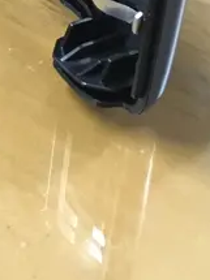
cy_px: -109
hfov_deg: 10.0
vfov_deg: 13.6
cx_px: -201
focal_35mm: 138
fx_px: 1117
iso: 200
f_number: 2.2
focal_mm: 4.15
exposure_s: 1/25
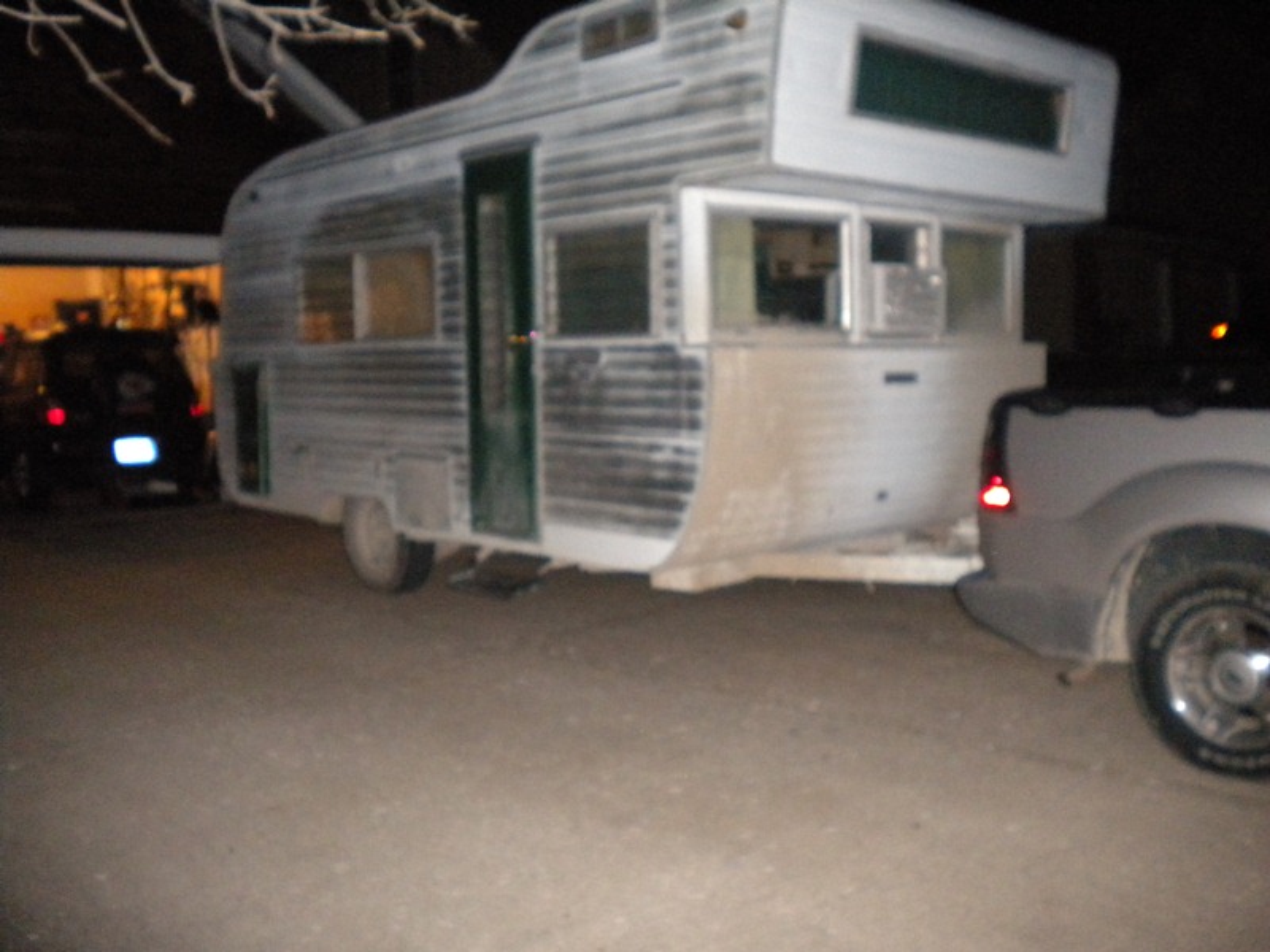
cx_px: 635
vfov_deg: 40.7
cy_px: 476
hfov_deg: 52.6
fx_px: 1284
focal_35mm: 35
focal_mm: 6.3
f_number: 3.1
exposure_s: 1/30
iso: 800
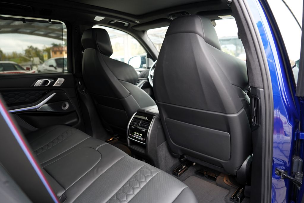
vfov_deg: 53.1
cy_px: 102
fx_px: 203
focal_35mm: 24
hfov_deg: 73.7
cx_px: 152
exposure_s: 1/30
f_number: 2.8
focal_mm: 24
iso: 320
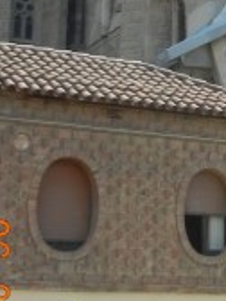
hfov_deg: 10.2
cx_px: 402
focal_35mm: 137
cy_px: -47
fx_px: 1193
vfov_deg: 14.0
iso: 160
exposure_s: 1/618
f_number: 3.5
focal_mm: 5.4
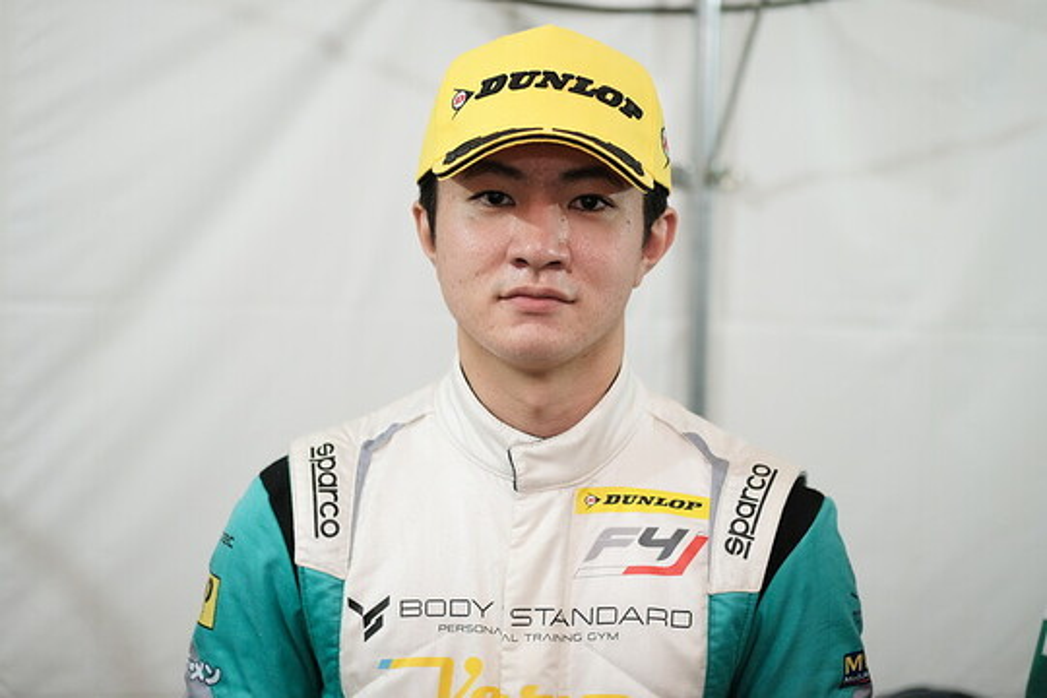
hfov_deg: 27.0
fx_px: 2181
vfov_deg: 18.2
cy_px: 349
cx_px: 524
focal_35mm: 75
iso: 800
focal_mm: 50
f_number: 2
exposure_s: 1/500
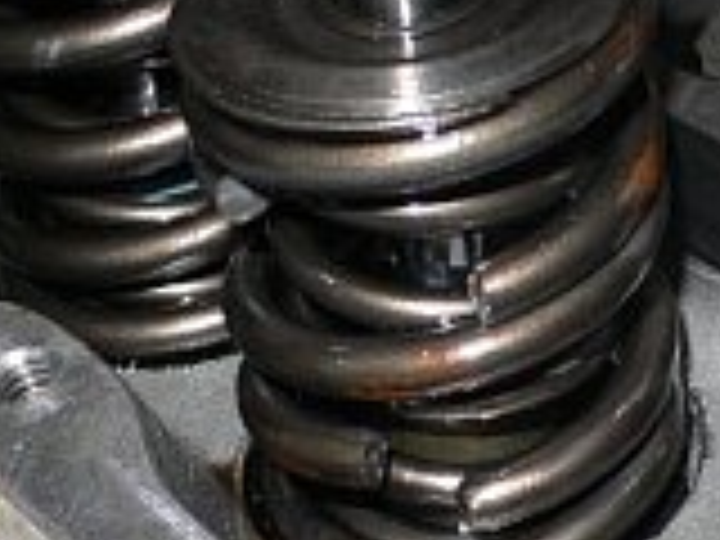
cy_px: 344
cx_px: 315
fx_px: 2413
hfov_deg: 17.0
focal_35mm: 116
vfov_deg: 12.8
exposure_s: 1/30
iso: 100
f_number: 4
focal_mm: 8
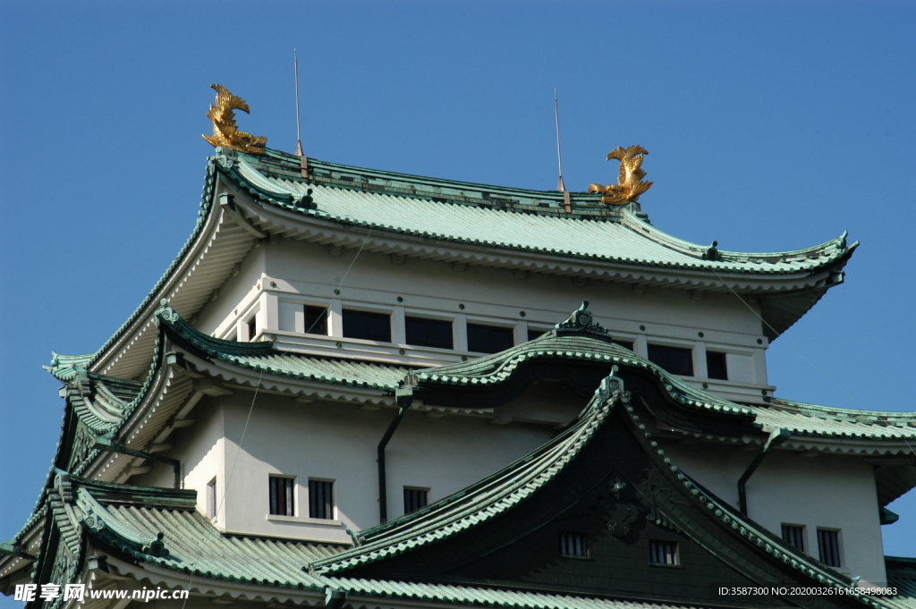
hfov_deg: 16.1
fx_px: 3241
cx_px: 458
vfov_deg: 10.7
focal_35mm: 128
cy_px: 304
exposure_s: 1/350
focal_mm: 85
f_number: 10
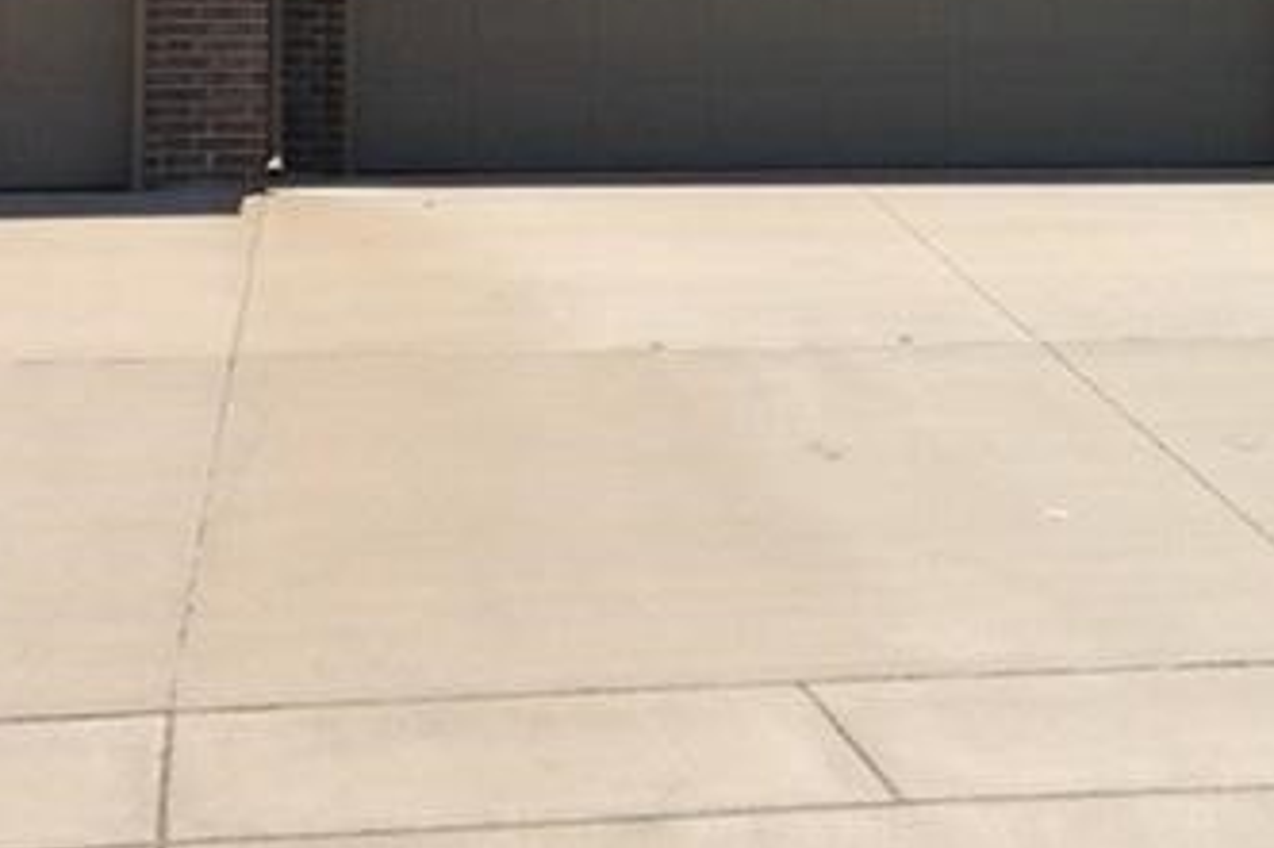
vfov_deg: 12.0
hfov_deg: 18.1
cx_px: 1067
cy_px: -65
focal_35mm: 112
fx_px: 3961
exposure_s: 1/2326
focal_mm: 4.28
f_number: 2.4
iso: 50
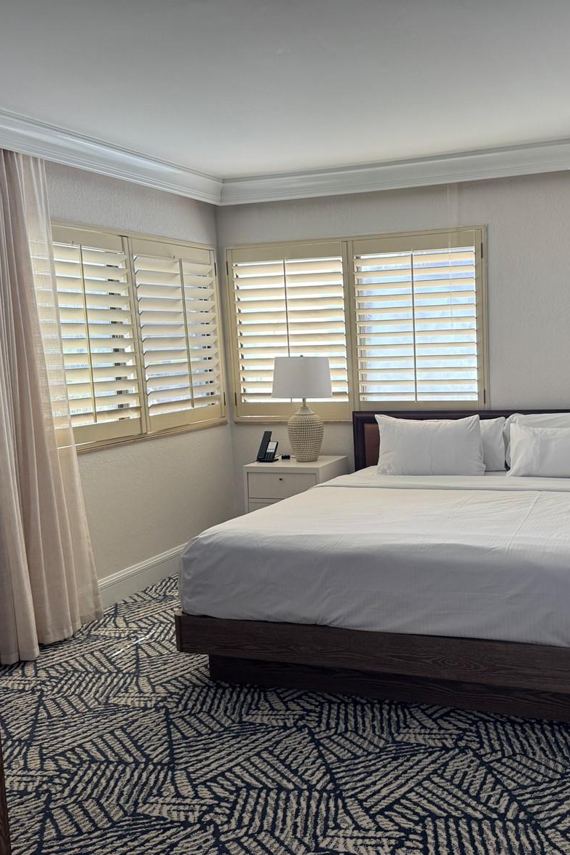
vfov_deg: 55.8
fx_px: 808
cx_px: 400
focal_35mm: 34
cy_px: 424
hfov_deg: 38.2
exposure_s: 1/206
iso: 64
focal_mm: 6.76
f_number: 1.78
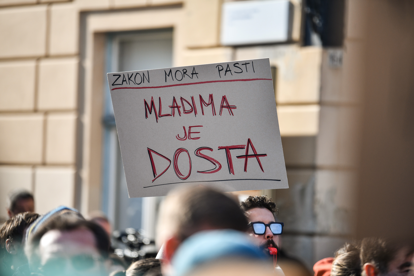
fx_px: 2300
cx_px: 207
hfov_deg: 10.3
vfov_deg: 6.9
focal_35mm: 200
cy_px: 138
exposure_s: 1/2500
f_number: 2.8
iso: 200
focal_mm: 200
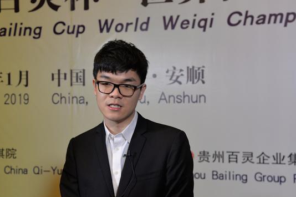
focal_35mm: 67
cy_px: 102
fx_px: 550
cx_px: 149
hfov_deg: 30.1
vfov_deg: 20.3
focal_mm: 55
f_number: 4.5
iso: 1000
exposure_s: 1/80
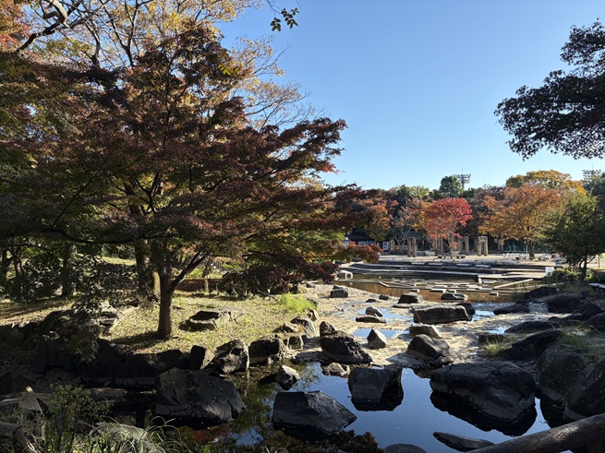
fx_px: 454
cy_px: 226
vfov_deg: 53.0
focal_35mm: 26
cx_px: 302
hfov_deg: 67.3
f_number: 1.6
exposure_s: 1/1626
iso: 50
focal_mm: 5.96
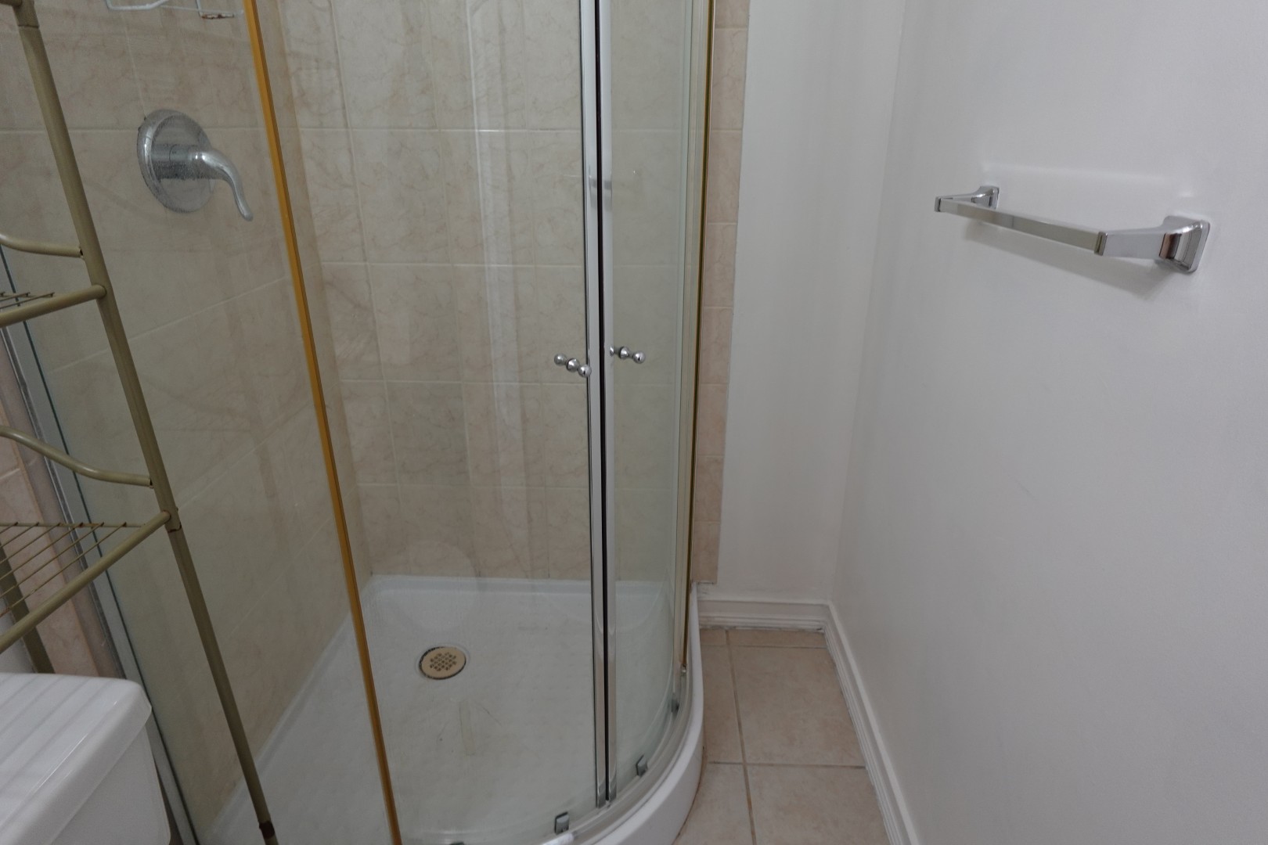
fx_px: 704
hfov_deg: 84.0
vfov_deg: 61.9
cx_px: 634
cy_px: 422
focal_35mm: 20
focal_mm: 7.6
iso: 250
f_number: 2
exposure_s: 1/80
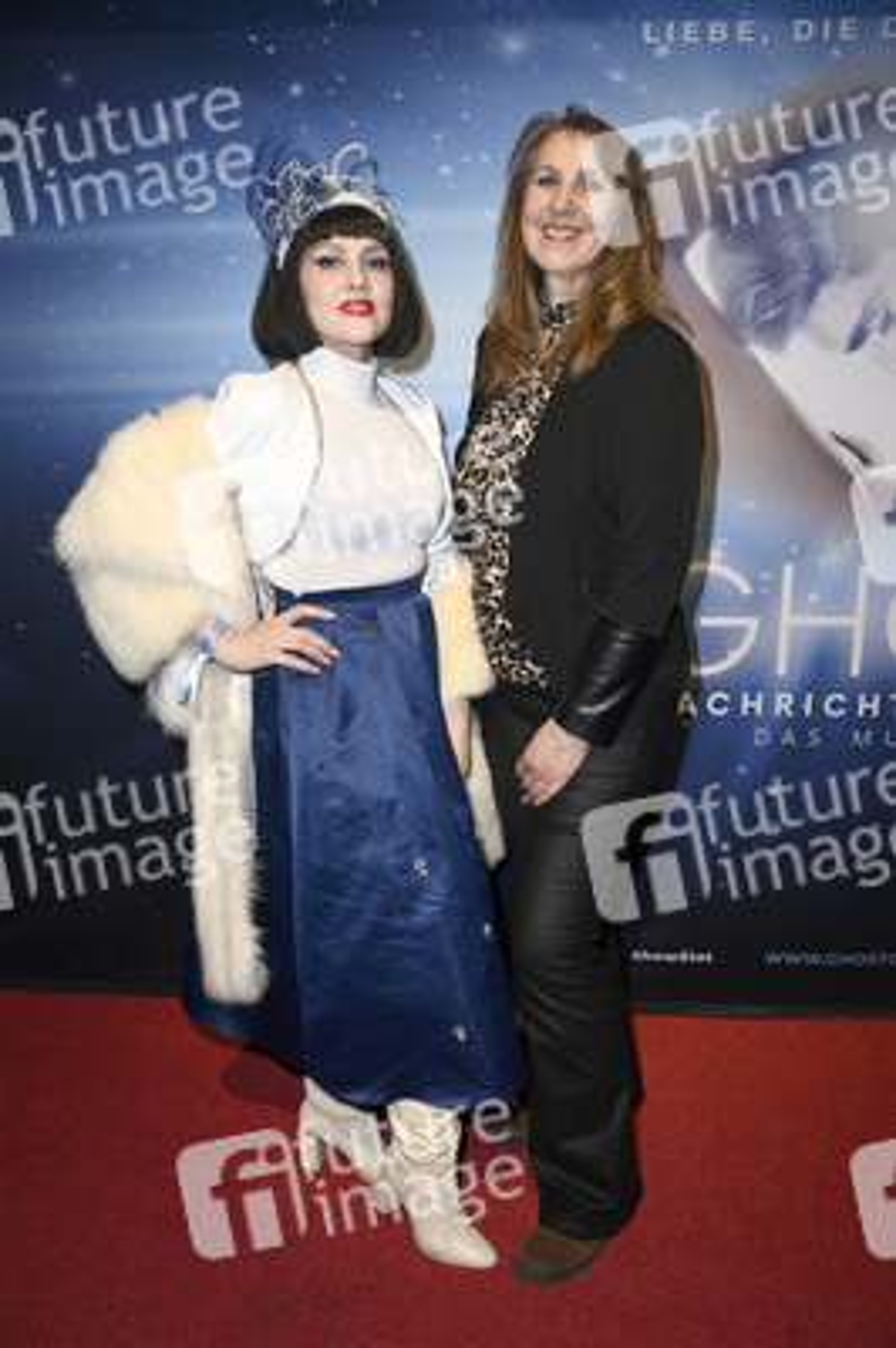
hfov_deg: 46.3
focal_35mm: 28
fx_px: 1047
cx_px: 448
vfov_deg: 65.5
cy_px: 674
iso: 1000
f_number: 6.3
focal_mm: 28
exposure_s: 1/200
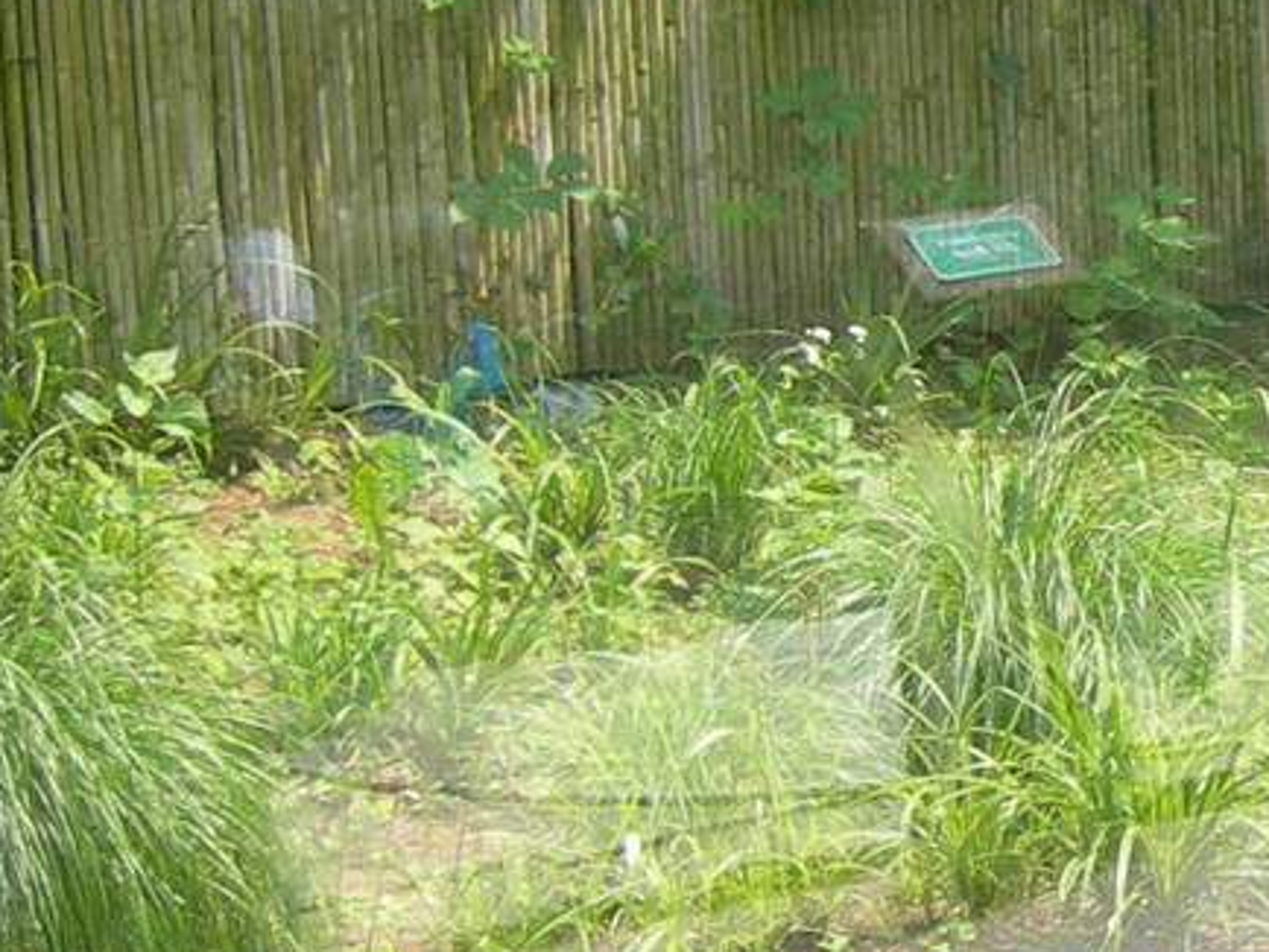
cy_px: 499
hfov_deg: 13.1
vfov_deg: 10.6
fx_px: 5135
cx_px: 2094
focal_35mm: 140
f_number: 2.8
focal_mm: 7.8
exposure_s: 1/232
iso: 50
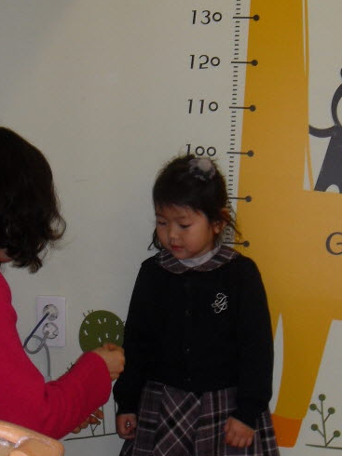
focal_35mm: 68
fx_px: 897
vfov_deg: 28.6
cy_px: 229
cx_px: 141
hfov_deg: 21.6
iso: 100
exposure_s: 1/45
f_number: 2.8
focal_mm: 6.3
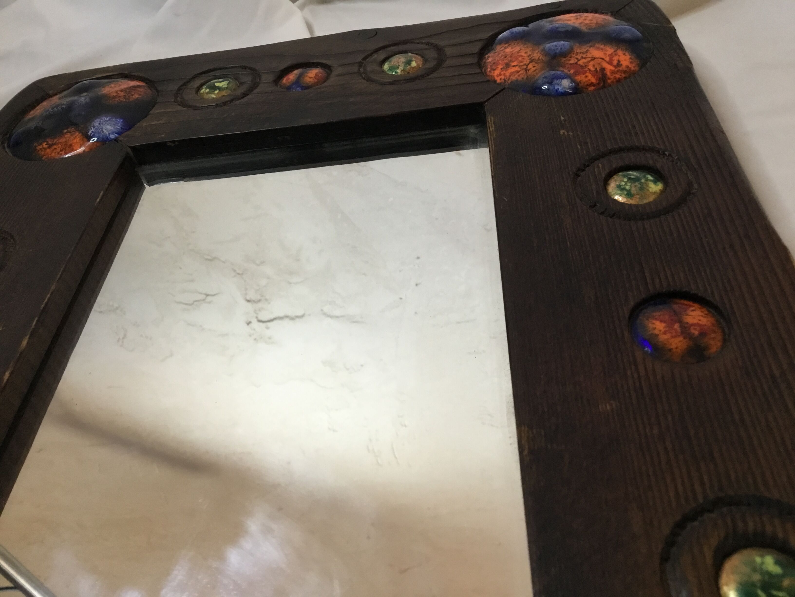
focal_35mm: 31
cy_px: 298
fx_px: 712
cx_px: 398
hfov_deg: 58.4
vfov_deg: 45.4
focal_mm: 3.3
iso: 125
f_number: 2.4
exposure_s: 1/33
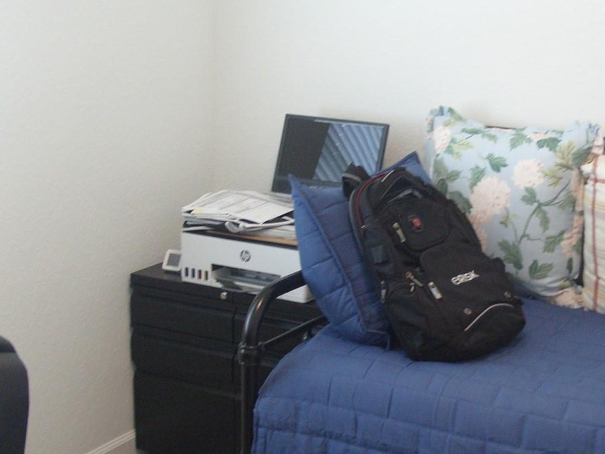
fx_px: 1101
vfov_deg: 23.3
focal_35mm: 63
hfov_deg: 30.5
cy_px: 259
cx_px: 390
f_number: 2.8
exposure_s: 1/45
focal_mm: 7.8
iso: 200
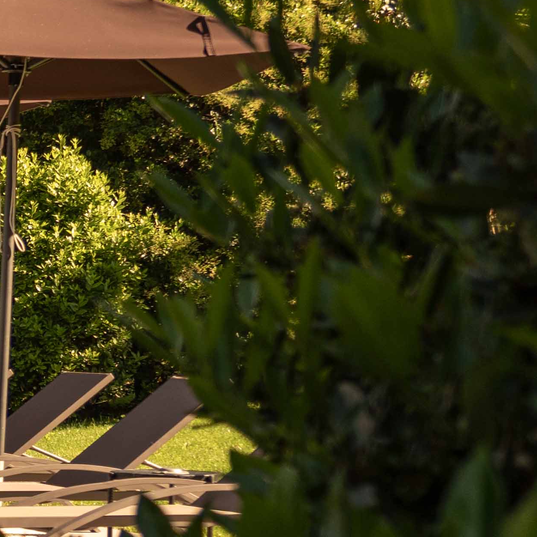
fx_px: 2536
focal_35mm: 144
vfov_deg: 12.1
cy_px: 400
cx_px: -610
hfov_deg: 10.8
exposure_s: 1/800
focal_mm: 22.9
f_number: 2.8
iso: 100
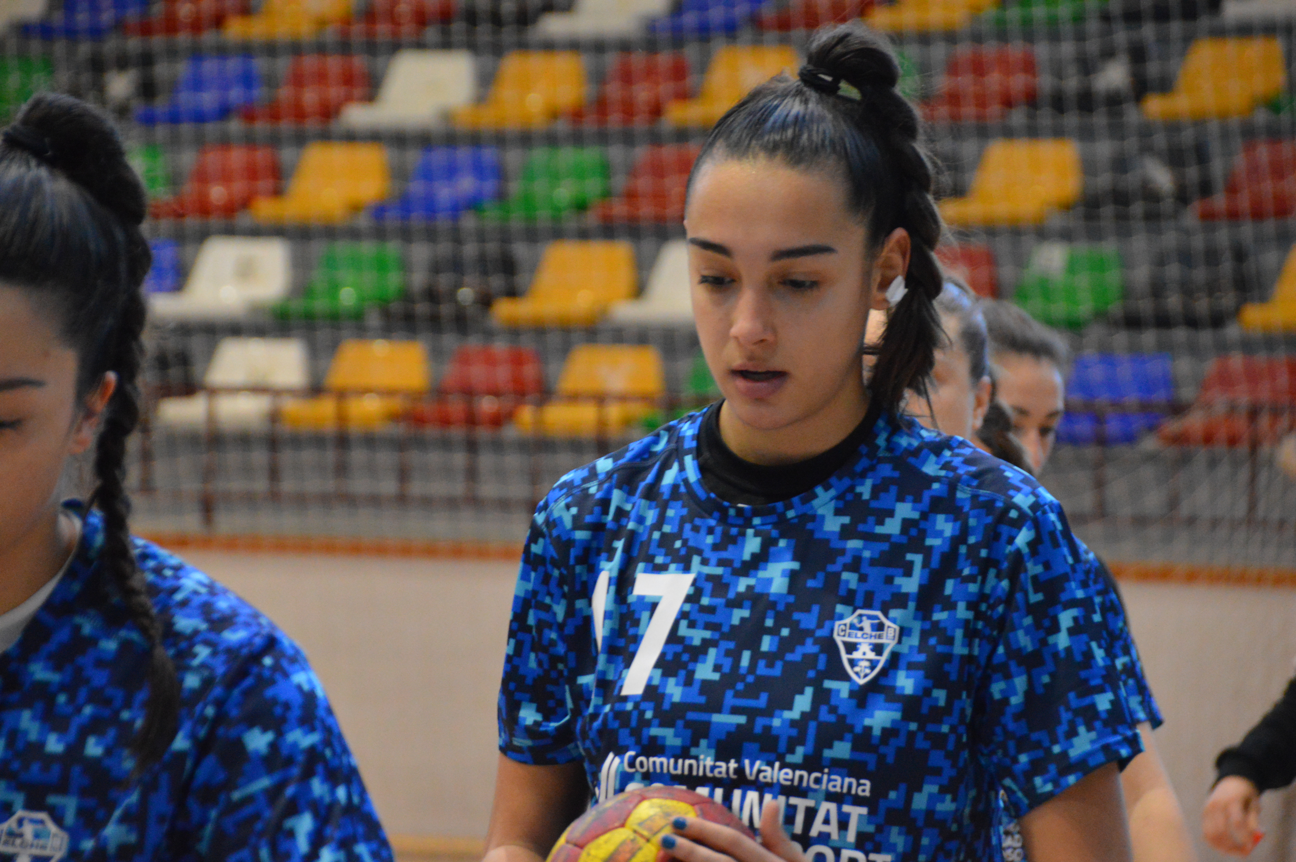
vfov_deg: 8.7
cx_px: 648
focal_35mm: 158
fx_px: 5665
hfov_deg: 13.1
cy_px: 431
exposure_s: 1/160
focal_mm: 105
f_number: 5.3
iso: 3200
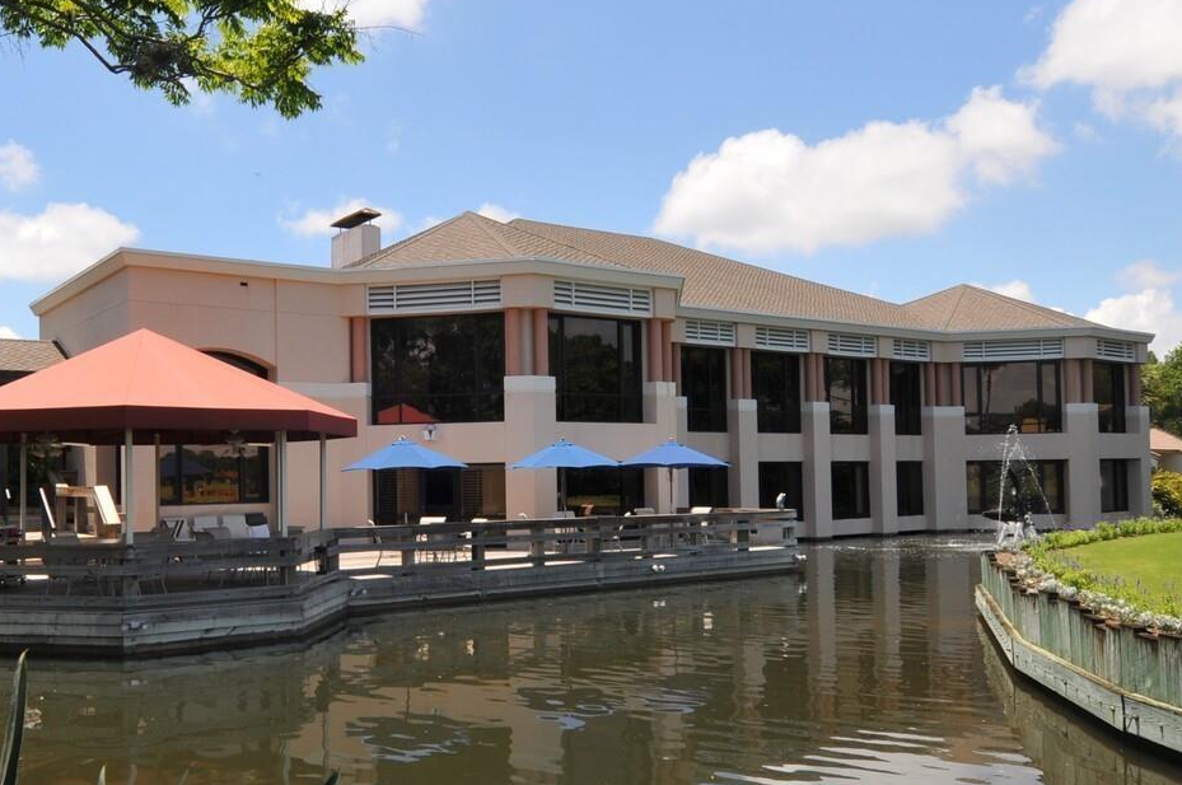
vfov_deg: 42.2
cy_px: 435
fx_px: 1017
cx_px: 392
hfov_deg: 58.9
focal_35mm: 31
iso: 200
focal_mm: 12
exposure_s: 1/250
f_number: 11
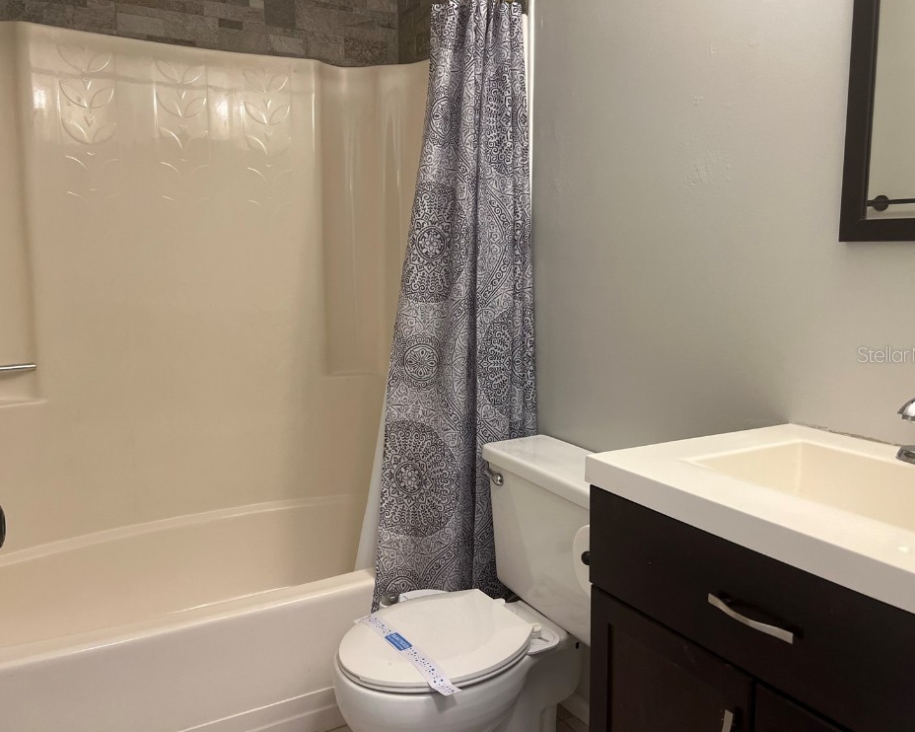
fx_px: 758
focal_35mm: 28
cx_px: 446
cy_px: 354
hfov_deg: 62.2
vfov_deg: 51.5
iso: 125
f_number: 1.5
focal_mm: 5.7
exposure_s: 1/120
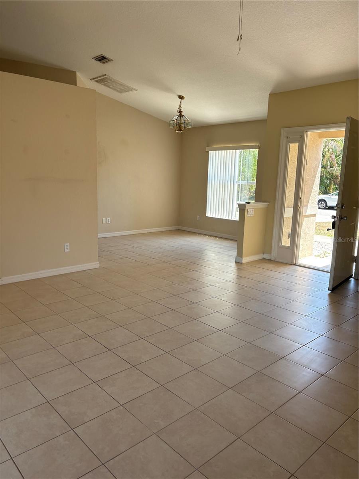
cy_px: 240
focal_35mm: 26
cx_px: 180
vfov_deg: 67.3
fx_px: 360
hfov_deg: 53.1
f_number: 1.6
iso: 64
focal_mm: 5.96
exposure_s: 1/236
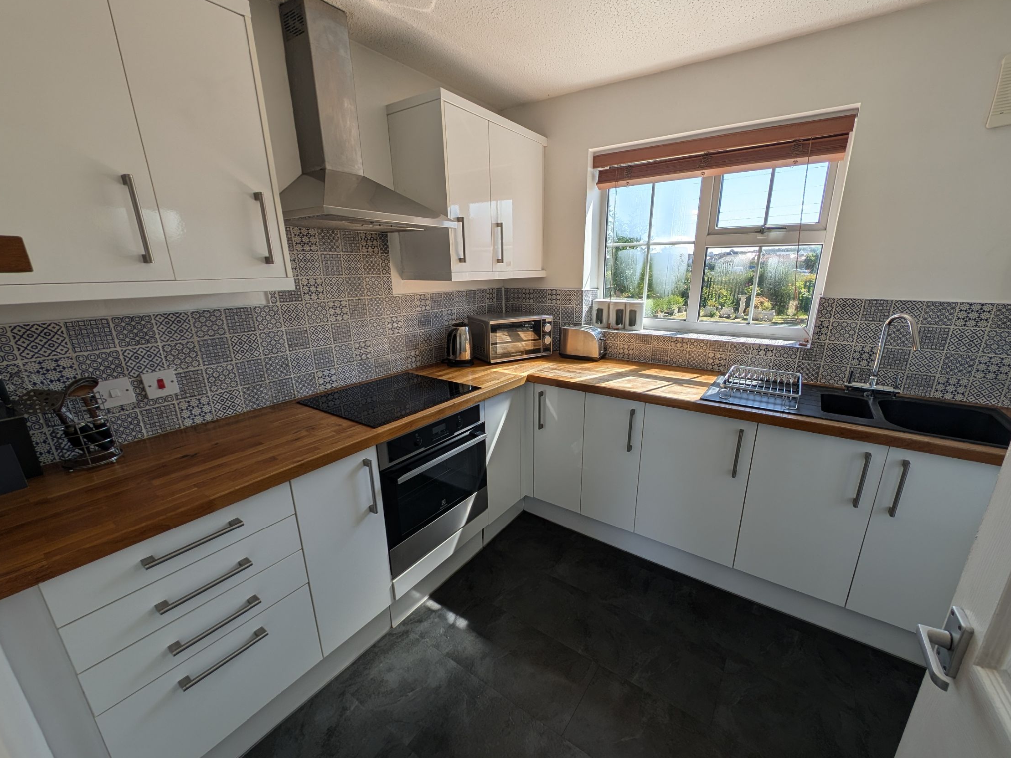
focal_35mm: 13
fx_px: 380
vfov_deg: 89.9
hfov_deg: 106.1
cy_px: 391
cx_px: 522
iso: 37
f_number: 1.95
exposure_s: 1/693
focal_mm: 2.23
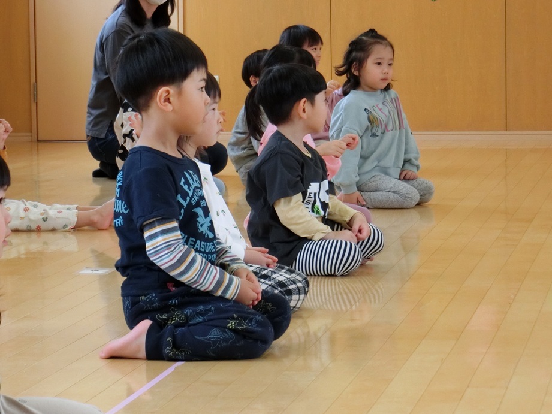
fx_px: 2281
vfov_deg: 10.4
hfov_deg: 13.8
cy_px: 207
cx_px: 276
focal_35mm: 143
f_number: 5.8
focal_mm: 25.5
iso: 800
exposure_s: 1/125
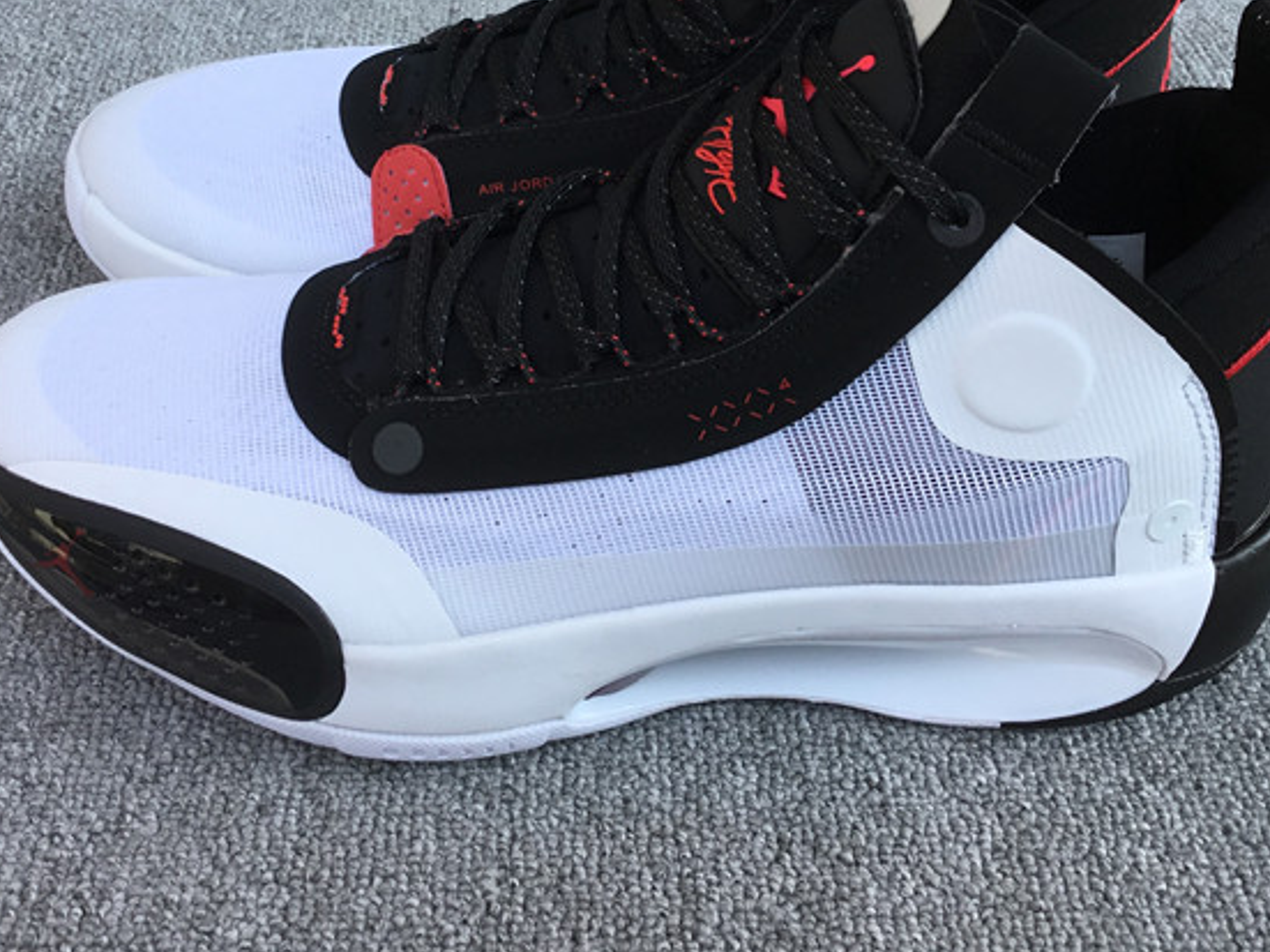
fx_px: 1651
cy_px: 286
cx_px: 648
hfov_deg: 42.1
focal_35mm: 45
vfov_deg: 31.8
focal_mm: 3.3
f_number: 2.4
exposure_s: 1/277
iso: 25
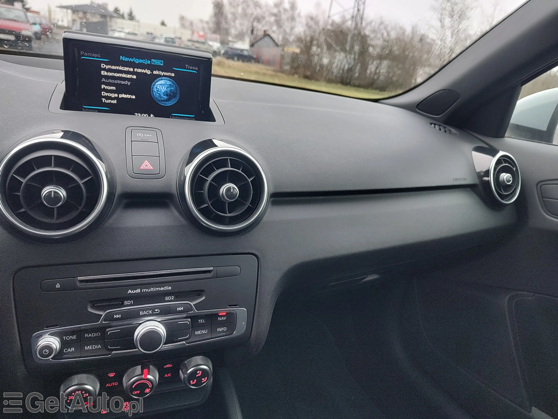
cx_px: 279
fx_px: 371
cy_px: 210
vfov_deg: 58.9
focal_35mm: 23
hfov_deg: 73.9
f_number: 1.8
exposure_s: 1/50
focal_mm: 5.56
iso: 164
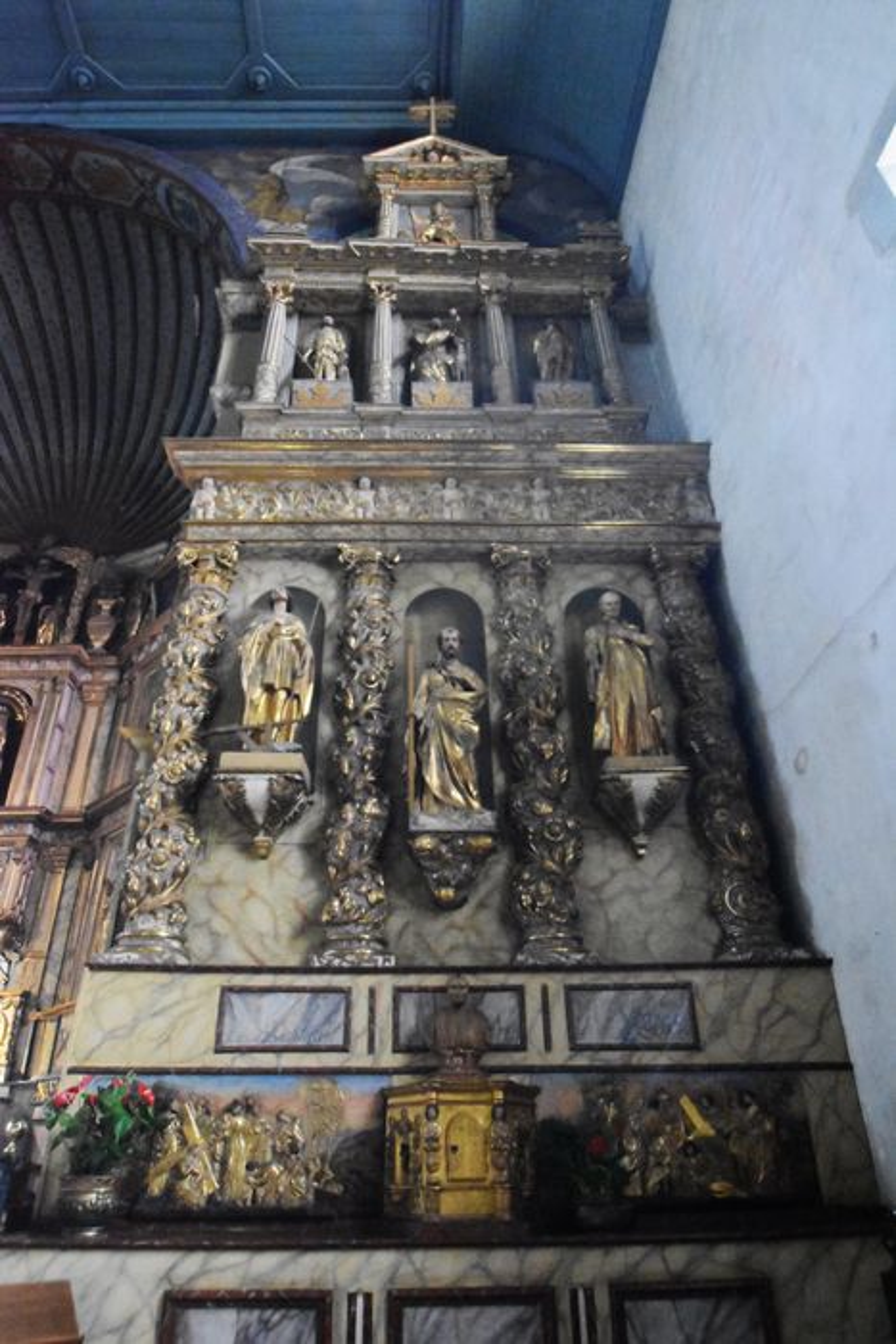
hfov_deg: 59.5
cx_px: 448
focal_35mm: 21
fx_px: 784
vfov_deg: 81.2
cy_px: 672
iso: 12800
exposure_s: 1/50
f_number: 3.8
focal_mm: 14
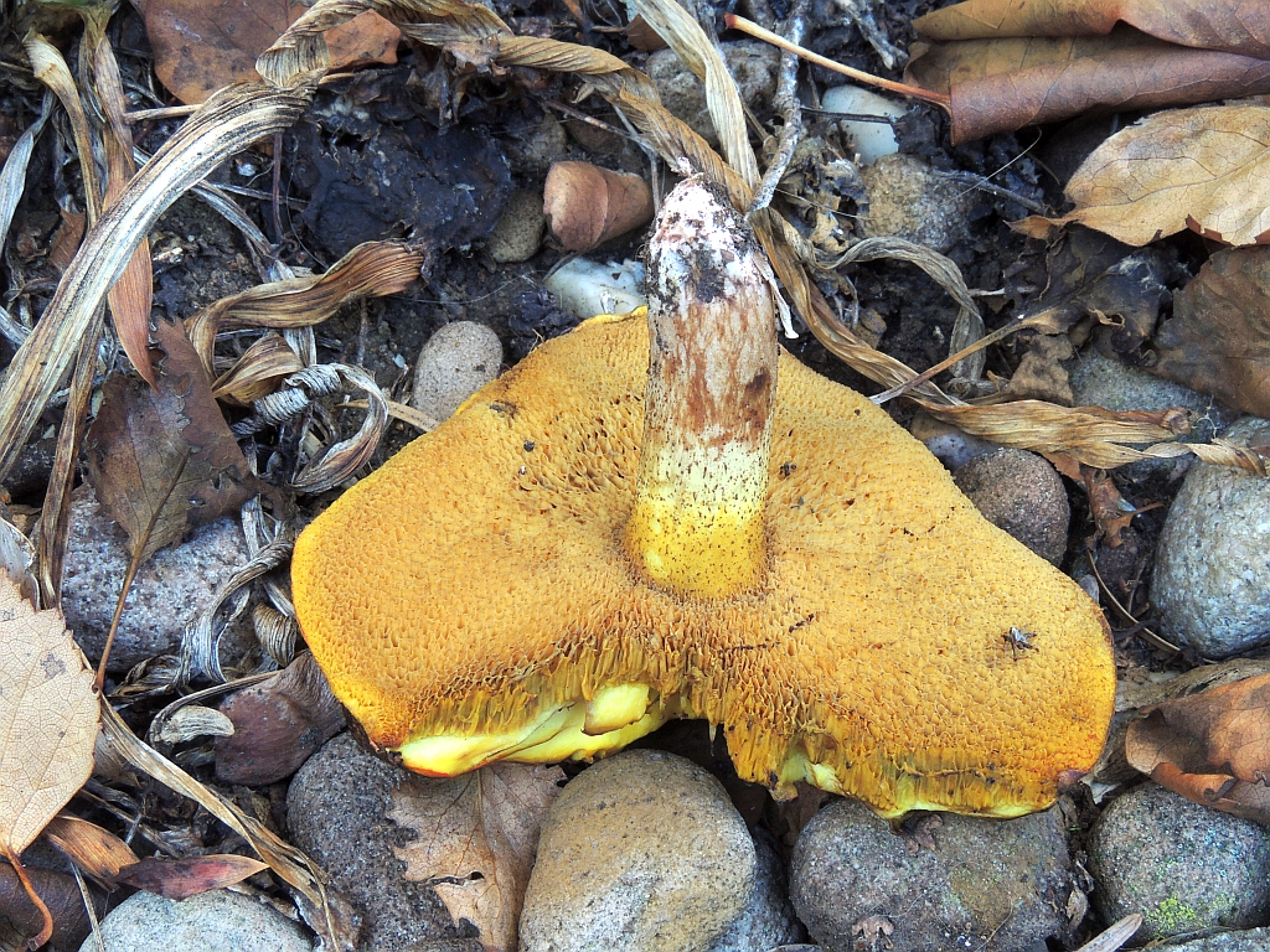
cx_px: 635
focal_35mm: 60
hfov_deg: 32.2
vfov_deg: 24.4
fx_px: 2201
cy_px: 476
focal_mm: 10.7
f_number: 8.3
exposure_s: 1/8
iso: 100
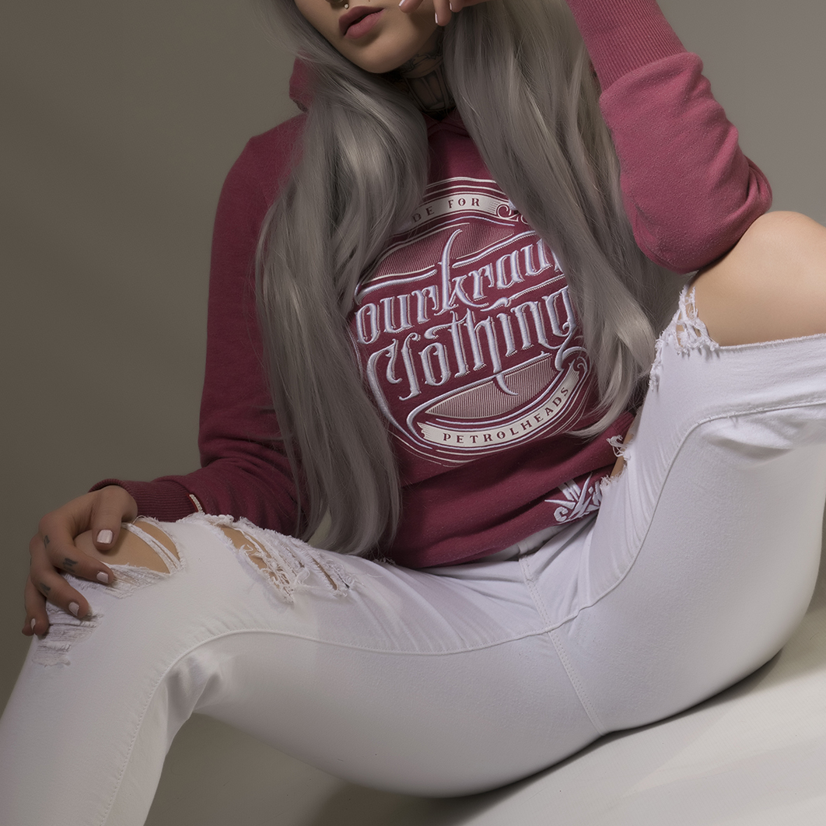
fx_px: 2852
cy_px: 348
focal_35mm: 106
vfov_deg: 16.5
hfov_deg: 16.5
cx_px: 413
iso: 200
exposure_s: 1/60
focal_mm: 55
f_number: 14
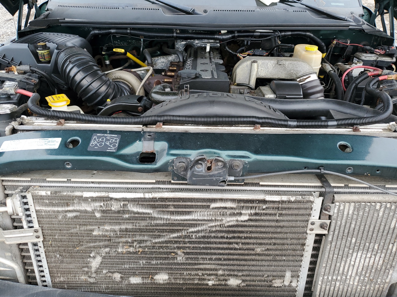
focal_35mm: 26
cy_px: 148
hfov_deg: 67.3
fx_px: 298
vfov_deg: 53.1
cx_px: 198
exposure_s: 1/278
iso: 50
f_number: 1.5
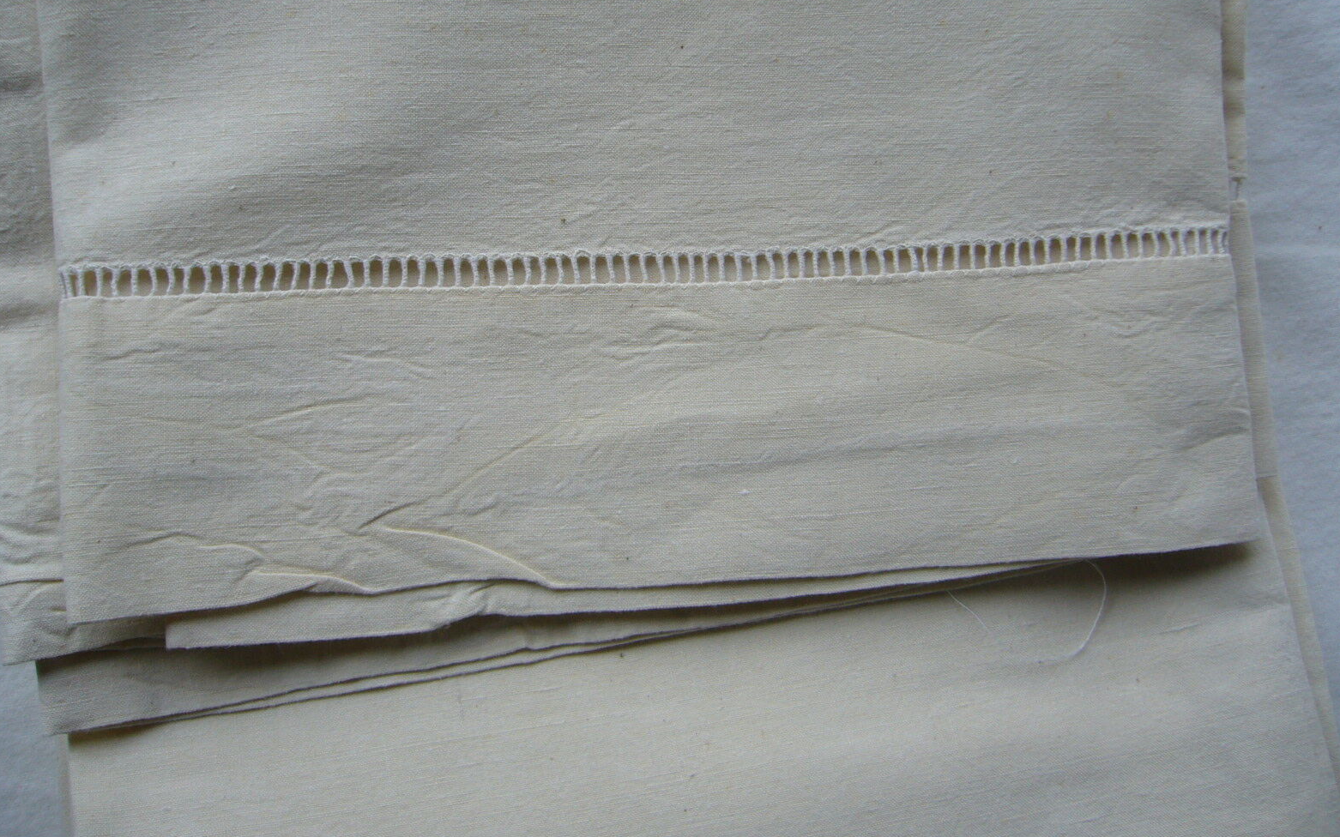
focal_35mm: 38
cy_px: 337
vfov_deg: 33.5
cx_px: 656
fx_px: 1388
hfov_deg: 51.5
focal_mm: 5.8
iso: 80
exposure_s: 1/60
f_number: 2.8
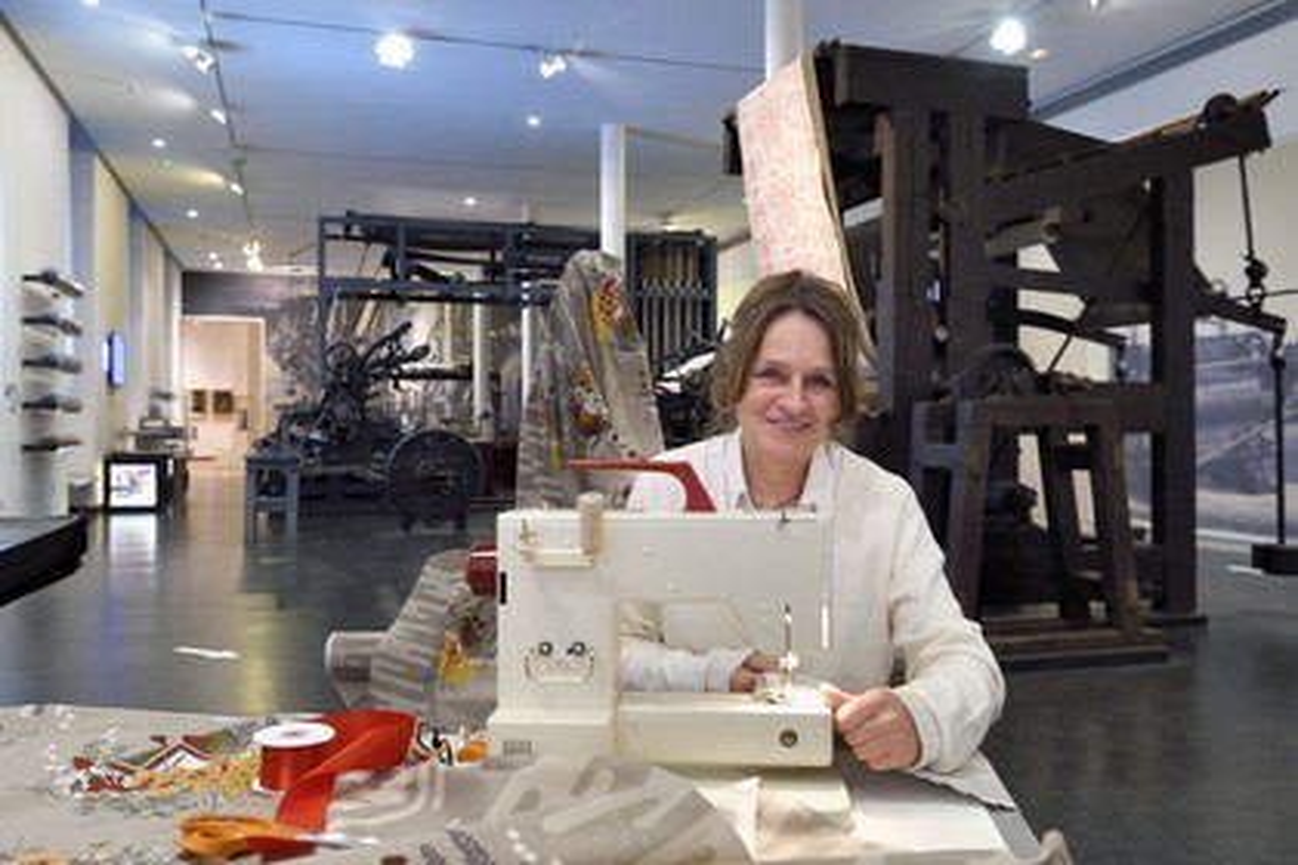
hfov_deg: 61.9
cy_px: 432
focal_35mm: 30
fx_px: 1082
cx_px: 649
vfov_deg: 43.6
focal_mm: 30
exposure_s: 1/15
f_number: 5.6
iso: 1600
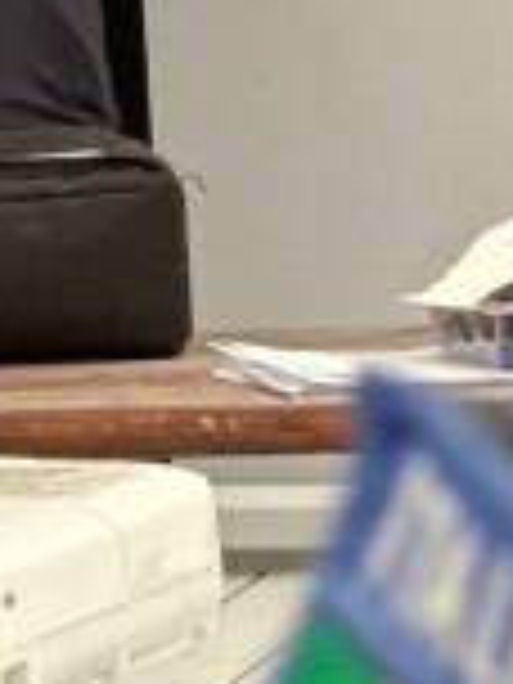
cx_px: 63
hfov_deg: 3.8
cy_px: -225
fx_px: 7667
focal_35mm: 388
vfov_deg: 5.1
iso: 25
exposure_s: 1/177
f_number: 2.8
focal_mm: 9
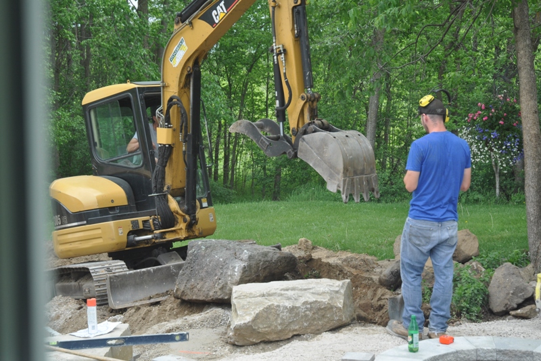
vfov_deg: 18.9
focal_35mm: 72
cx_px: 270
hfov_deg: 28.1
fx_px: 1082
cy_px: 180
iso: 200
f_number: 5.6
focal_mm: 48
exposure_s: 1/125
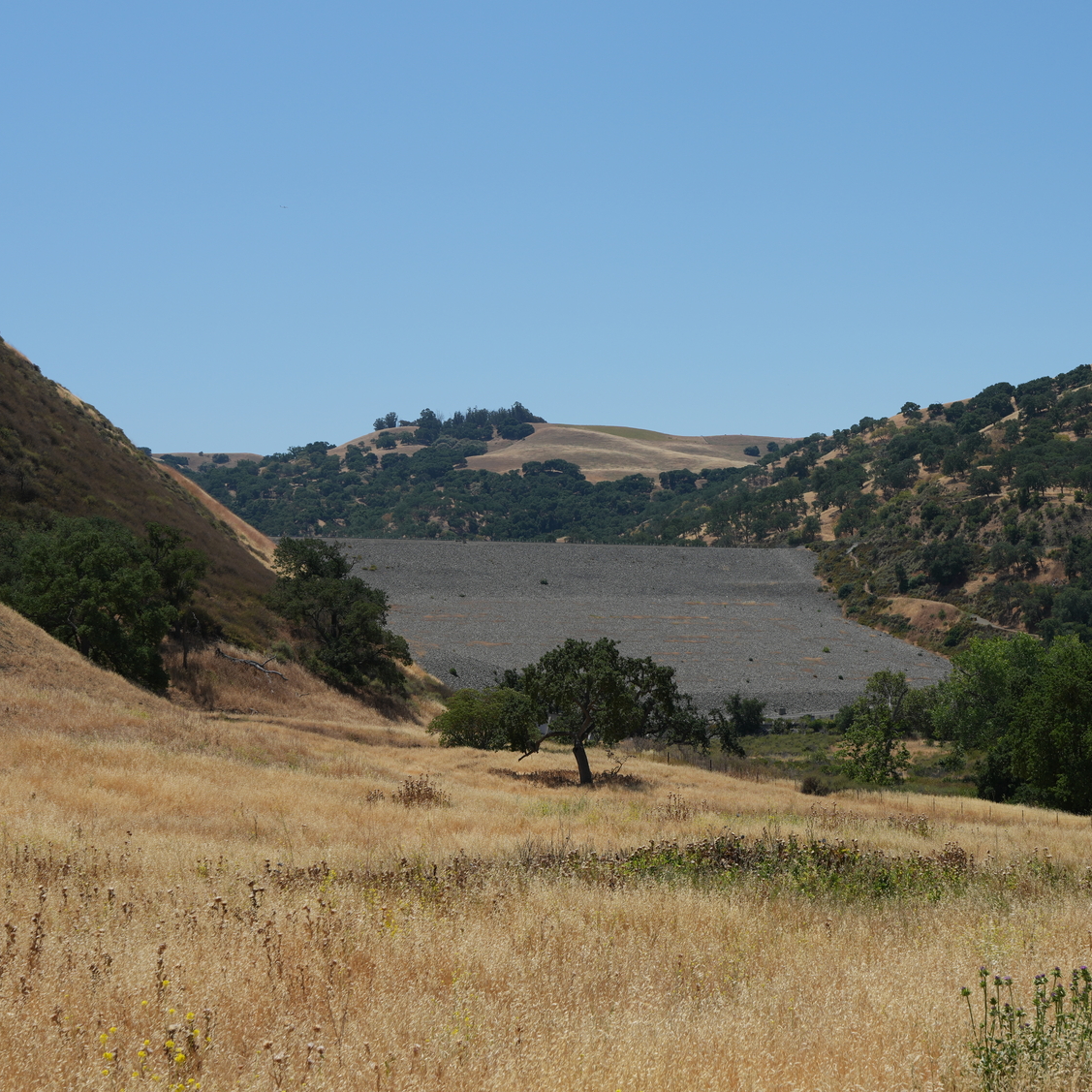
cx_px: 695
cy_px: 575
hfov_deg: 29.9
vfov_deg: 30.0
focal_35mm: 57
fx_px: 2034
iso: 100
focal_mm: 35
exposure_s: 1/320
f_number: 9
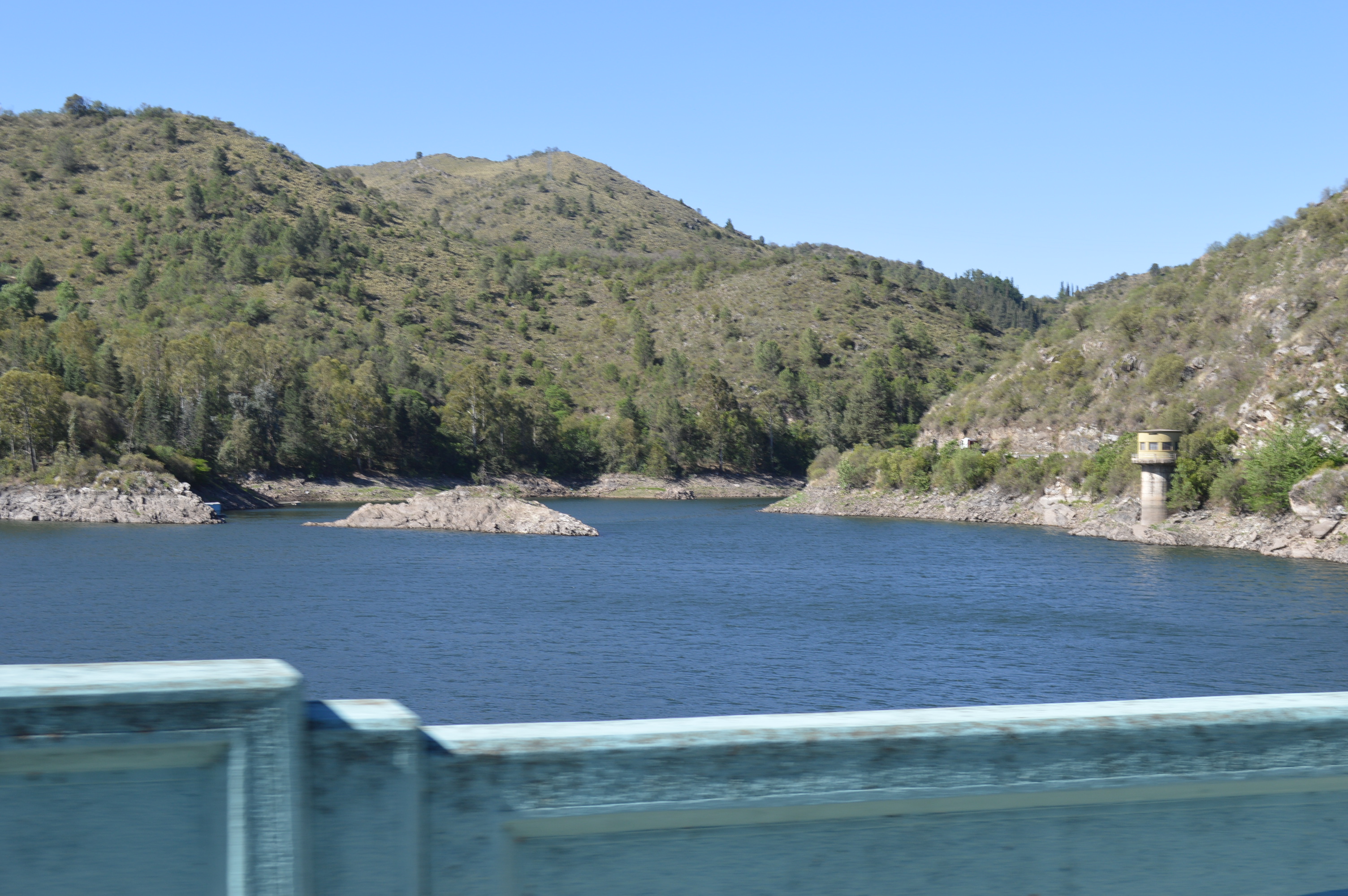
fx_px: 1964
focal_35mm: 52
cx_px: 674
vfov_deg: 25.7
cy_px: 448
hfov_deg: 37.9
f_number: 7.1
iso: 100
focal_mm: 35
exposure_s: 1/200
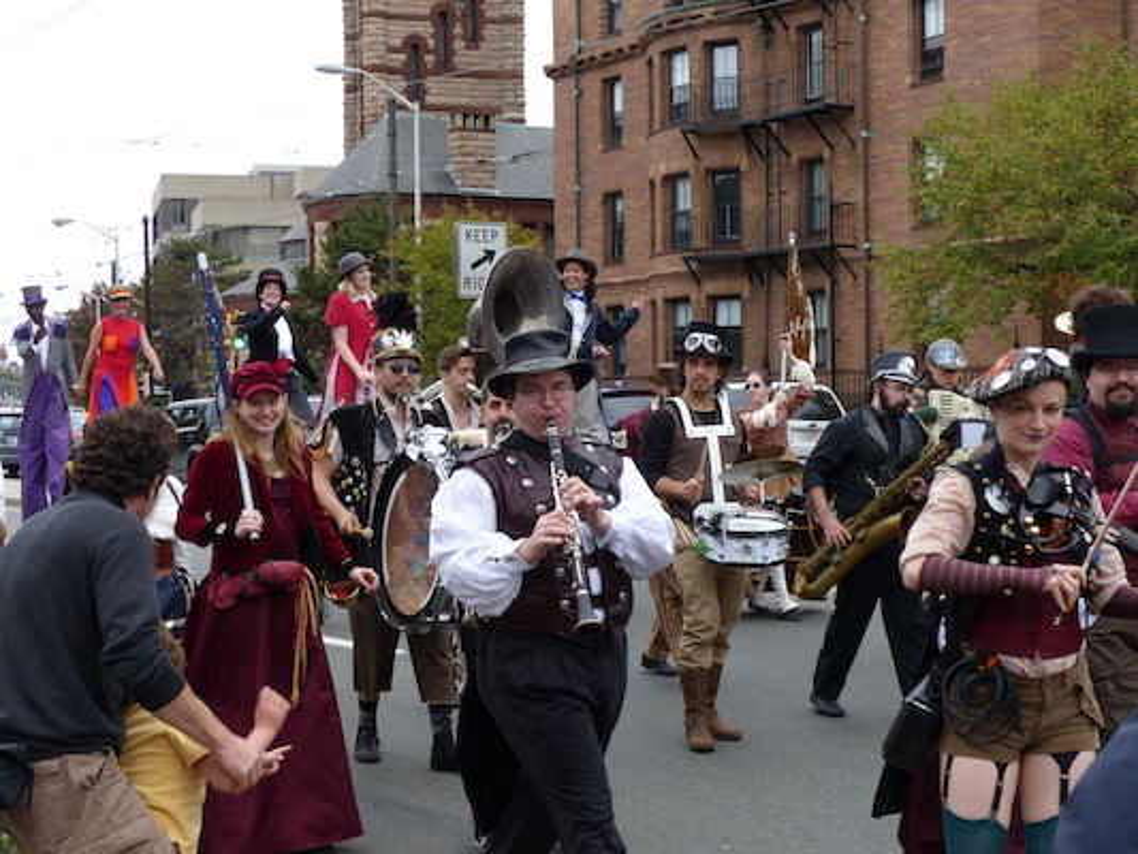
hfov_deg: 34.9
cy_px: 427
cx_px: 569
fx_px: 1809
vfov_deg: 26.6
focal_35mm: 55
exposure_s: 1/200
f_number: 4
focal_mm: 9.9
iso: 100
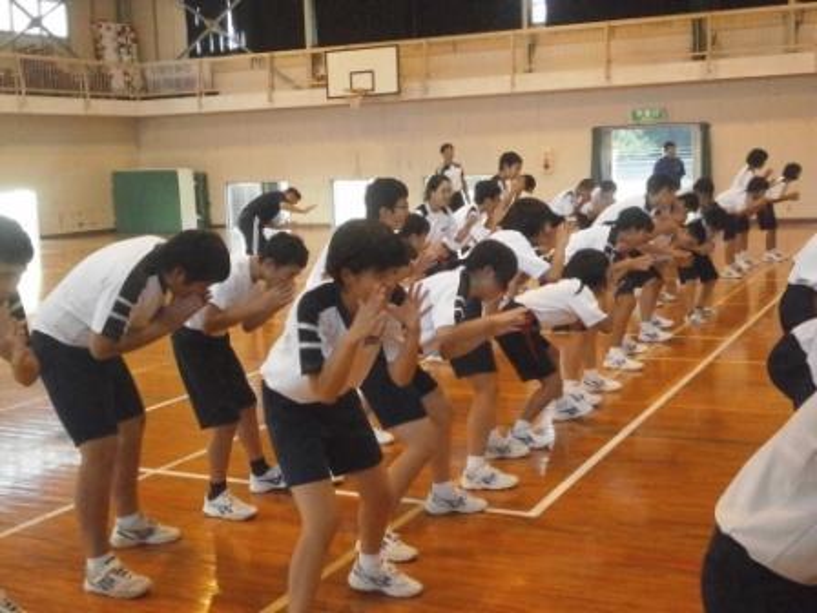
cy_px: 306
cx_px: 408
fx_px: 1109
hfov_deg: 40.4
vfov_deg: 30.9
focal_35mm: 47
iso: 1600
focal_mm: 8.3
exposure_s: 1/250
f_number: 3.4
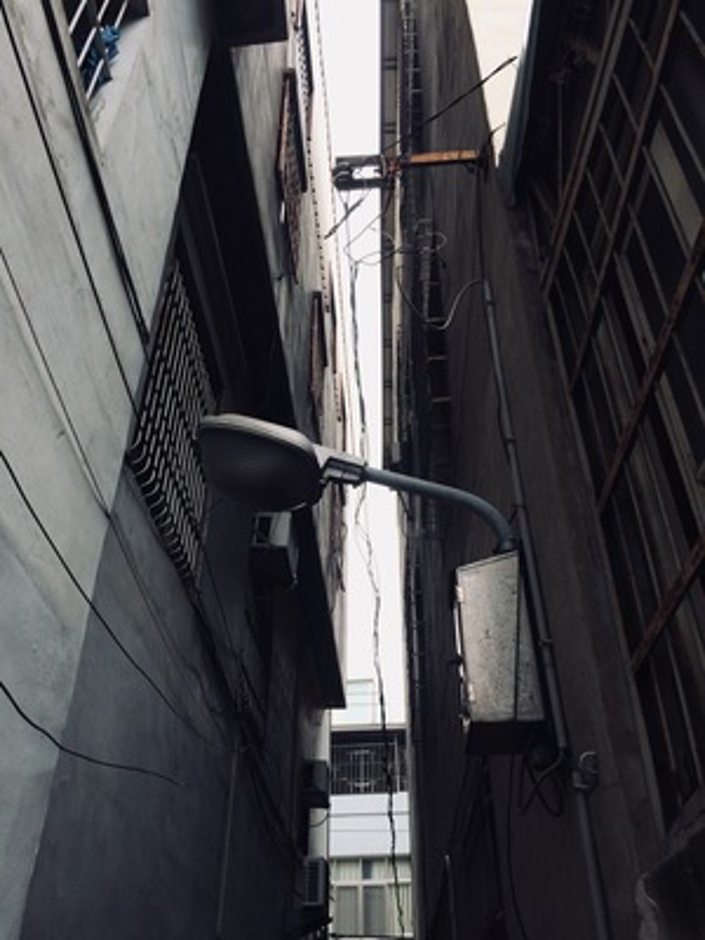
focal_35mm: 29
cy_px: 470
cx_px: 352
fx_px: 787
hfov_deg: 48.2
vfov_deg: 61.7
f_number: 2.2
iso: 32
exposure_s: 1/215
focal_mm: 4.15
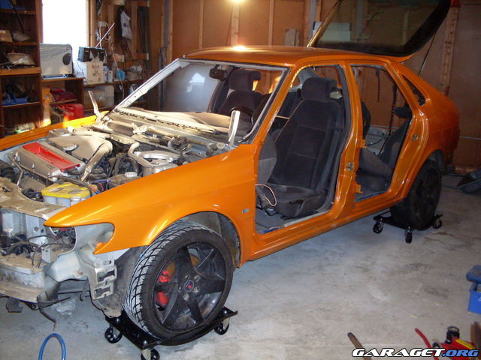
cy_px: 180
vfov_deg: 37.7
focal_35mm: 38
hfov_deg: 49.0
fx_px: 528
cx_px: 240
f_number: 2.8
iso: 200
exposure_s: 1/45
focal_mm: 6.3
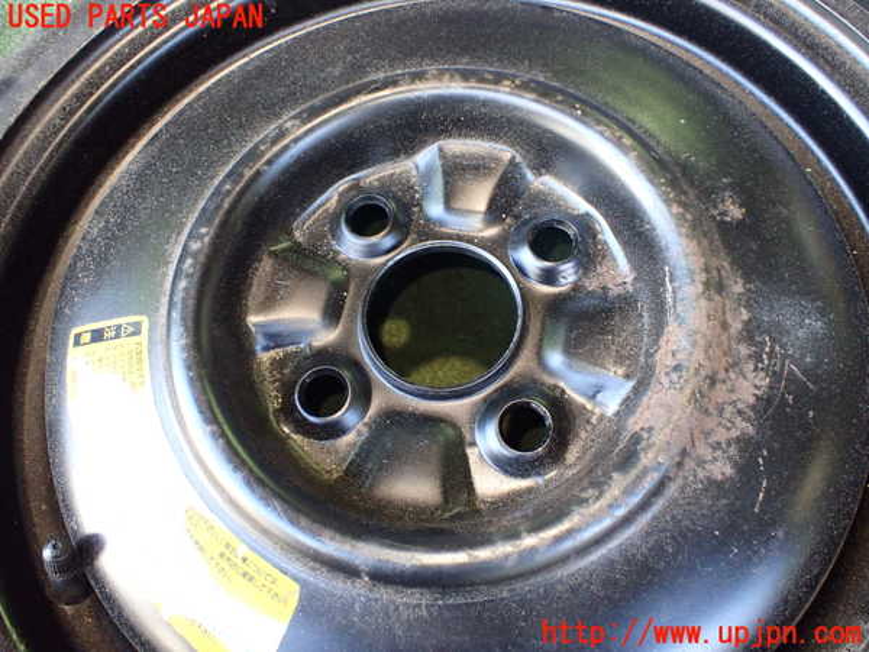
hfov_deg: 60.0
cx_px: 434
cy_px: 326
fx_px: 753
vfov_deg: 46.8
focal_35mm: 30
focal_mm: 5.4
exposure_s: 1/125
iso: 800
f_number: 2.3
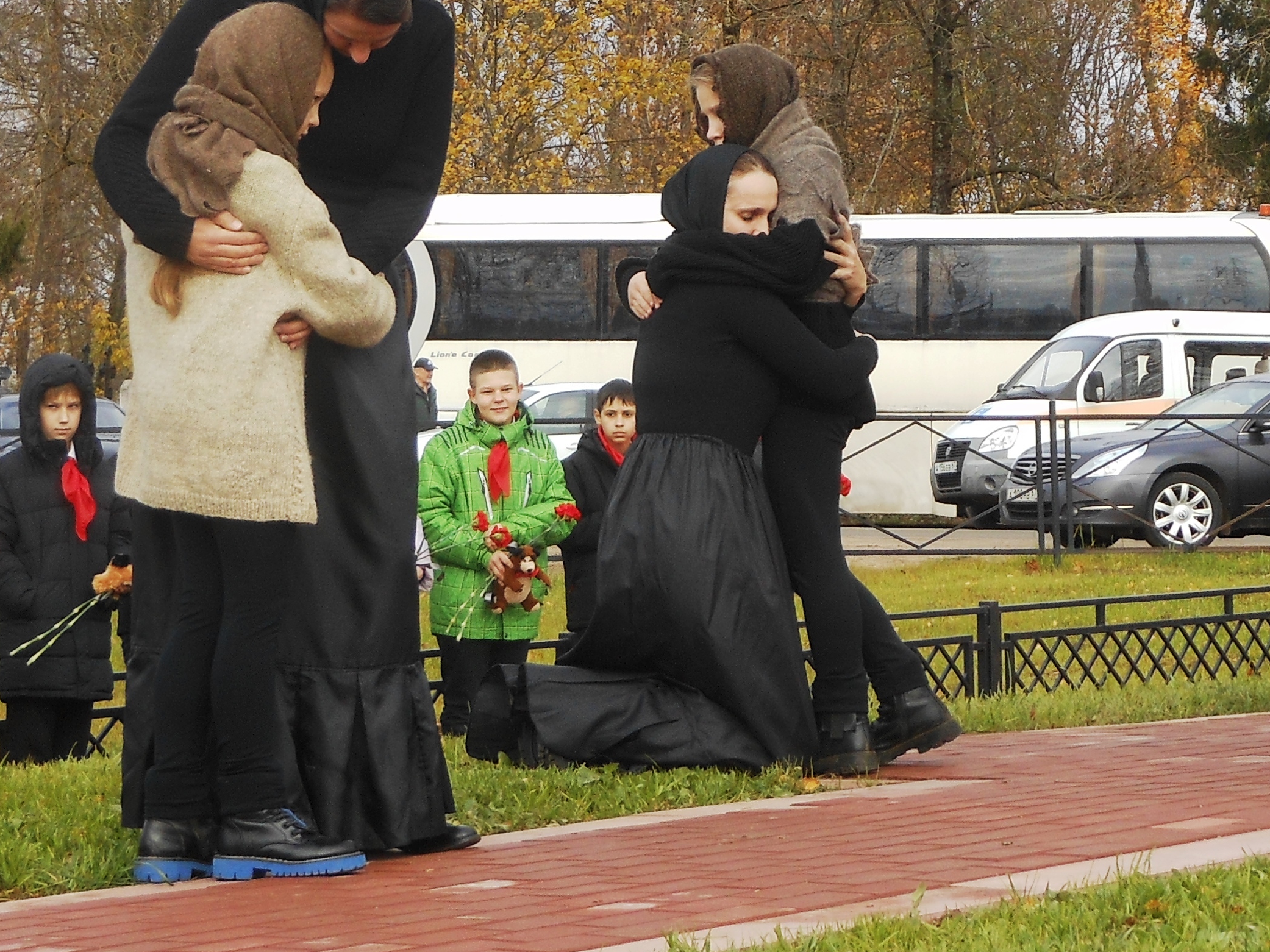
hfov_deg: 13.5
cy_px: 54
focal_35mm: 146
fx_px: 5356
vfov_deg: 10.1
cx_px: 789
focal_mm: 11.7
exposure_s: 1/200
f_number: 4.3
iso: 80
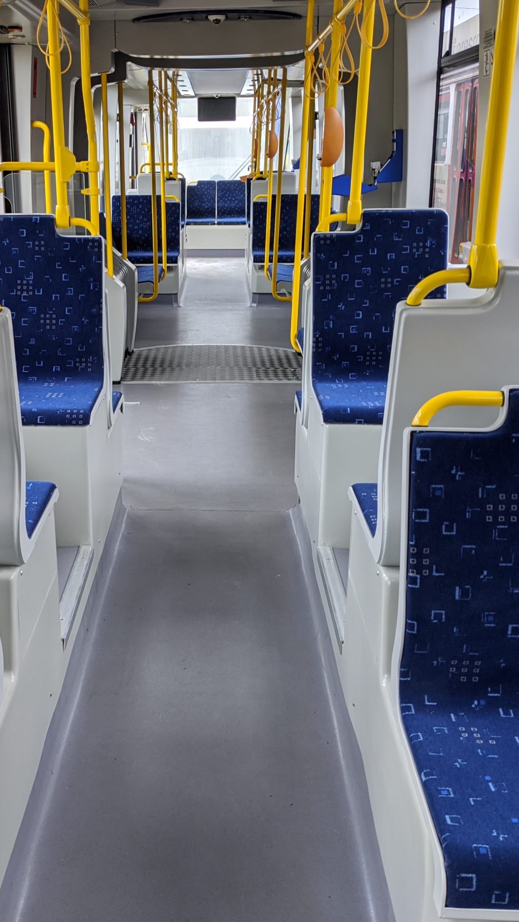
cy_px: 458
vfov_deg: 50.5
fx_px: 979
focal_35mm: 40
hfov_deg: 29.6
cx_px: 189
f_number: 1.73
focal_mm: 4.38
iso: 45
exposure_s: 1/67.2
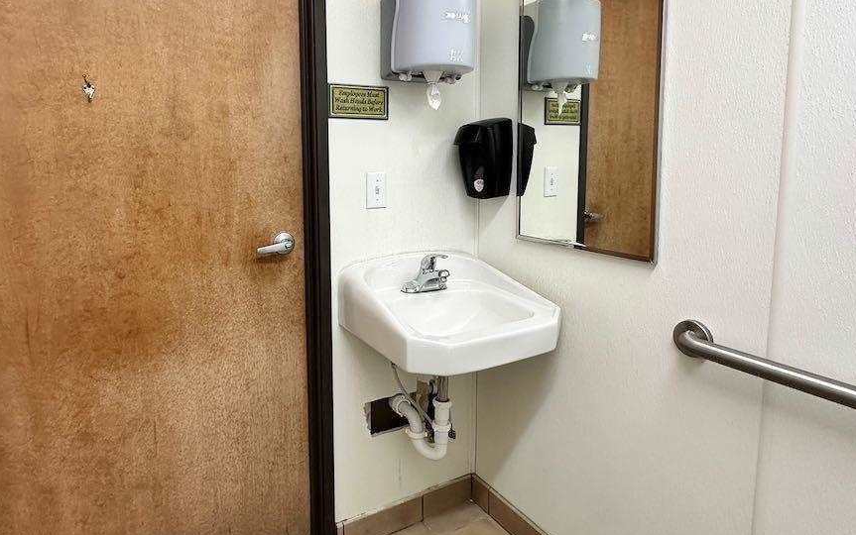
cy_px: 205
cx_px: 376
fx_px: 513
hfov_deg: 79.3
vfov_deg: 54.6
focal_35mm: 22
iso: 200
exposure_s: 1/60
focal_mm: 2.22
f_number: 2.2
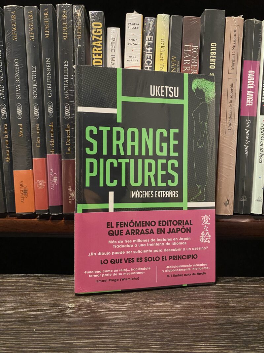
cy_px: 176
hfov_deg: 53.1
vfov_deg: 67.3
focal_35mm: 26
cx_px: 132
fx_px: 264
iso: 800
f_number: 1.8
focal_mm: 4.25
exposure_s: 1/30
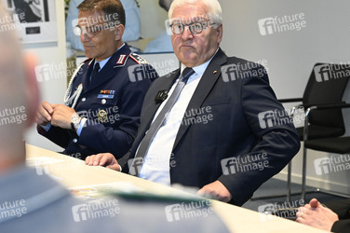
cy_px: 94
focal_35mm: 84
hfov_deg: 24.2
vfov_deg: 16.2
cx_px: 164
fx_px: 816
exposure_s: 1/320
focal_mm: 70
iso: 4000
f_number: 5
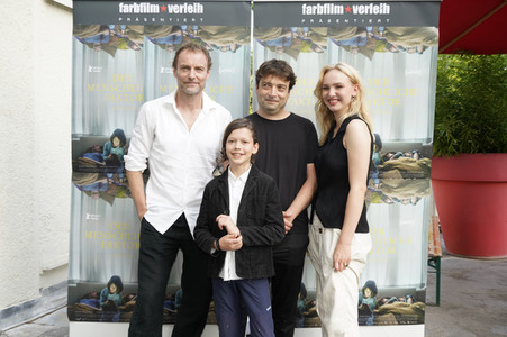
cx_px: 254
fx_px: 535
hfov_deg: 50.7
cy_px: 168
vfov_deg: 35.0
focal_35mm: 38
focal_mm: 38
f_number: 7.1
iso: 800
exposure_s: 1/125
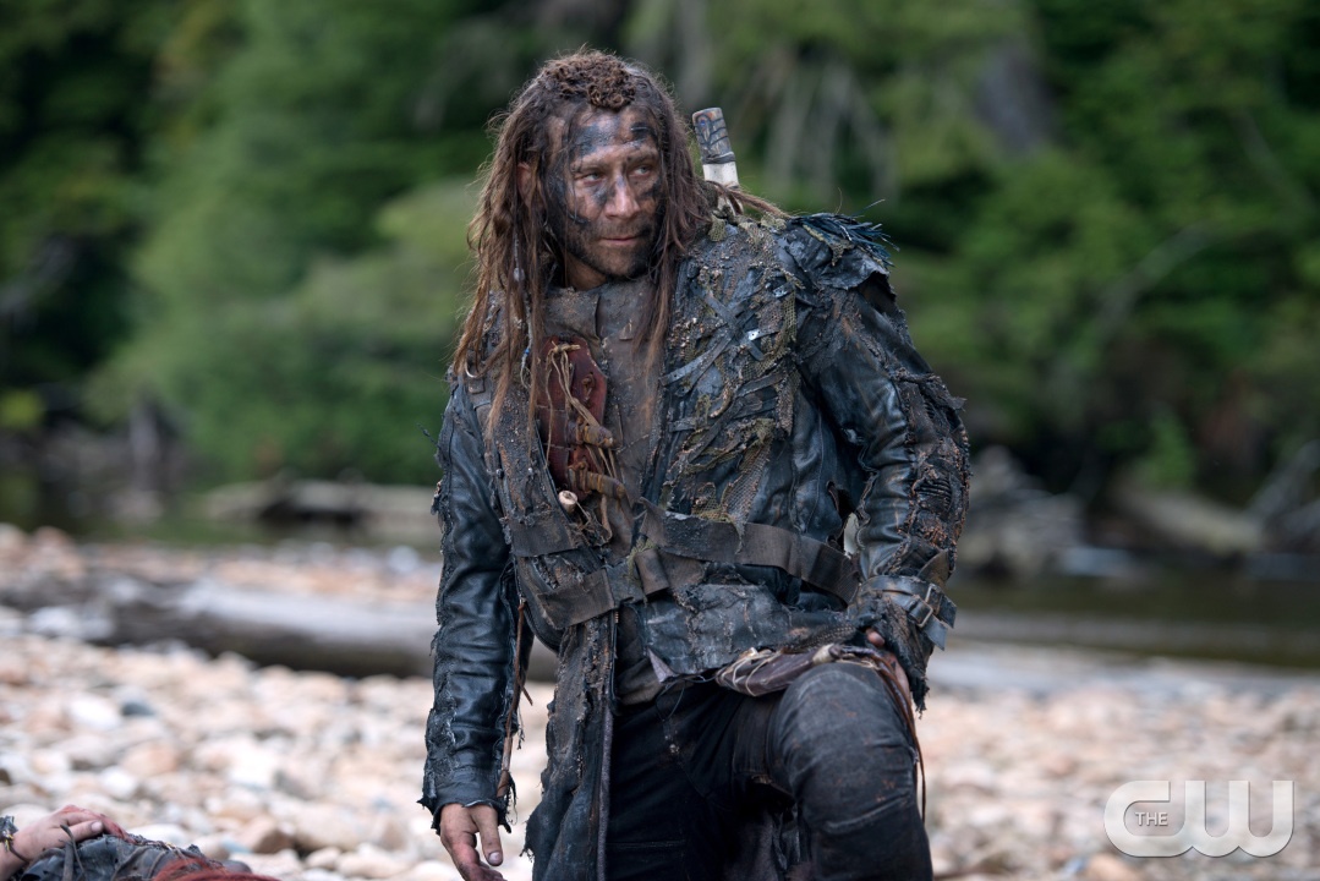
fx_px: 4768
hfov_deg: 15.8
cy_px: 440
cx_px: 660
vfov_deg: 10.6
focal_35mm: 130
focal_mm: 130
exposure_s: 1/200
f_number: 3.2
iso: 320
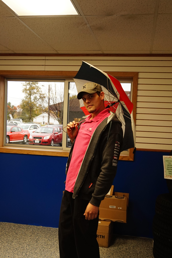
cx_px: 86
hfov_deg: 36.8
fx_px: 258
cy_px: 129
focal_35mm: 36
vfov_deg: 53.2
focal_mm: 24
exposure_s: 1/60
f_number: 4.5
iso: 800
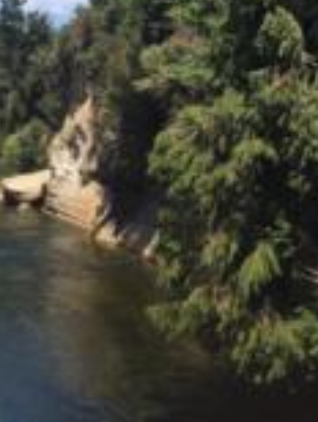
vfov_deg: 20.6
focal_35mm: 94
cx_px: 26
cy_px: 74
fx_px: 1148
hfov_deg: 15.6
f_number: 2.2
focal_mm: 4.15
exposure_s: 1/1241
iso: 25
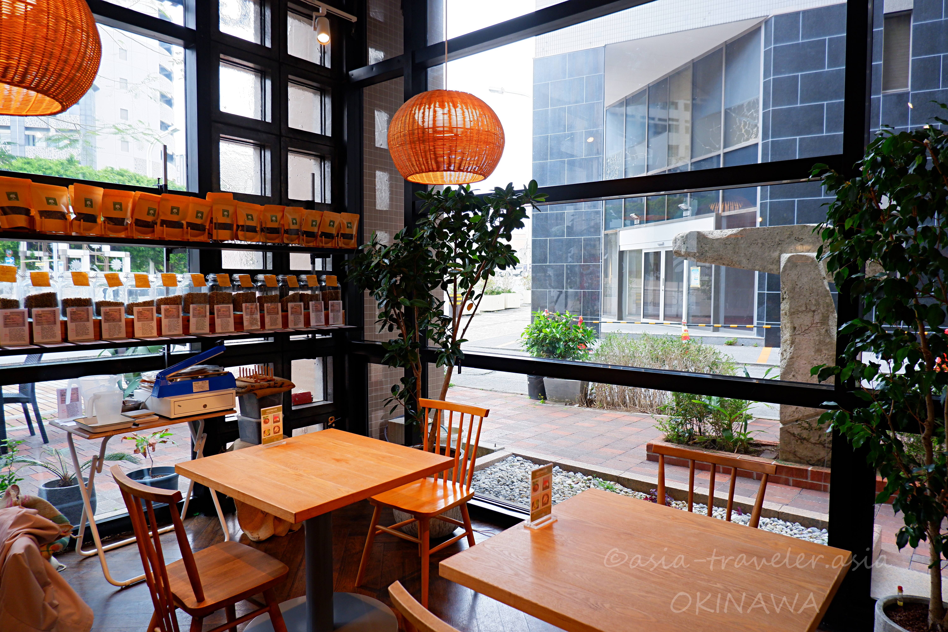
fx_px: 606
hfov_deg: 76.1
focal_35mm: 23
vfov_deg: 55.1
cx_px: 474
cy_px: 316
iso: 400
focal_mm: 15
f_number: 3.5
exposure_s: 1/200
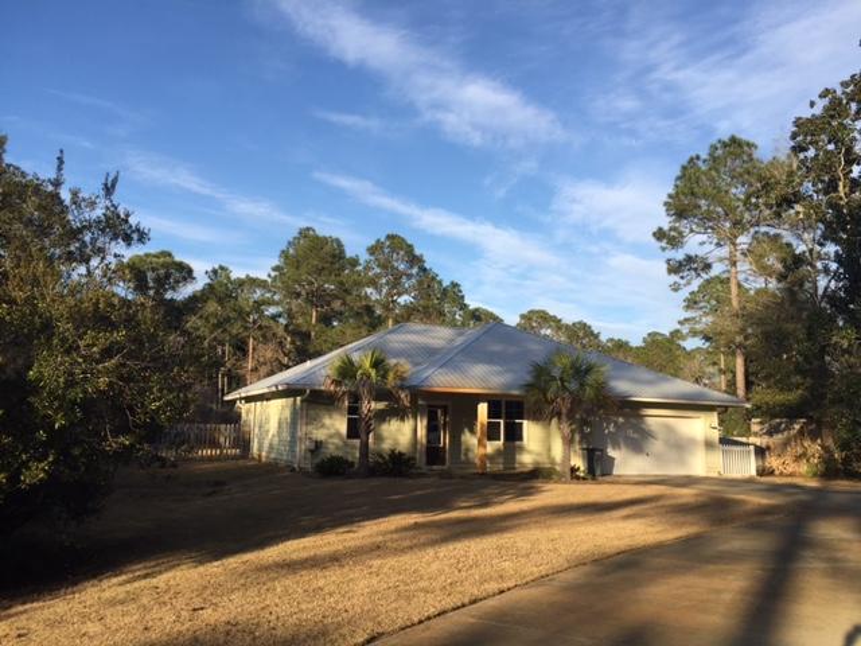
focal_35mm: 29
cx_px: 430
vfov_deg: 48.2
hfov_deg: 61.7
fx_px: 721
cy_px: 323
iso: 32
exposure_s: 1/1163
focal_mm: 4.15
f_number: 2.2
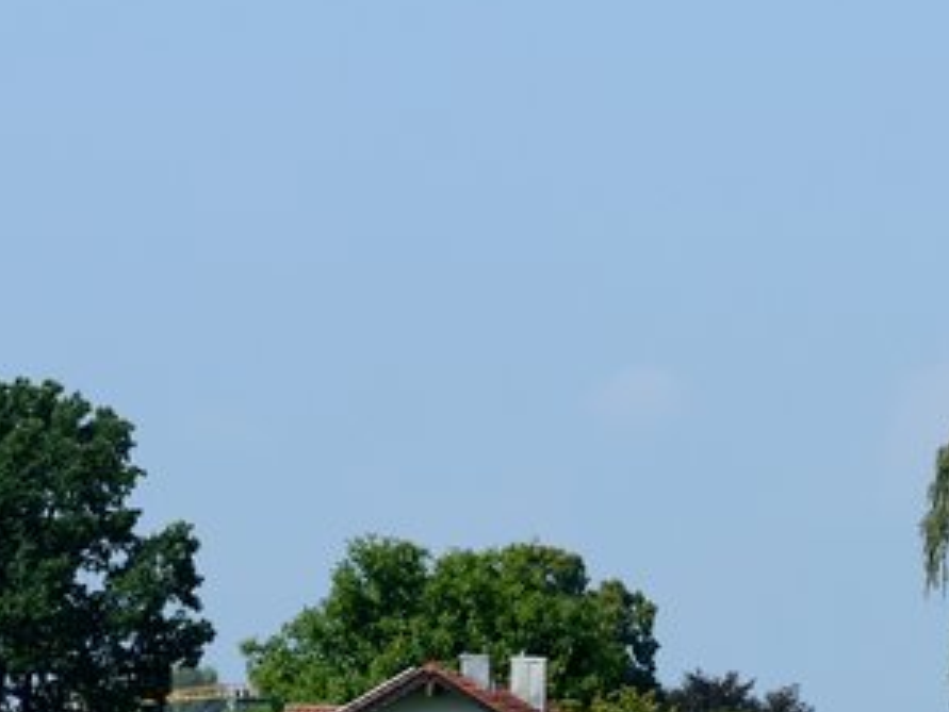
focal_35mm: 381
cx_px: 1652
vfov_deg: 3.9
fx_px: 10449
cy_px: 824
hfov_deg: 5.1
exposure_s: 1/1600
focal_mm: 98
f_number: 5.6
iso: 200
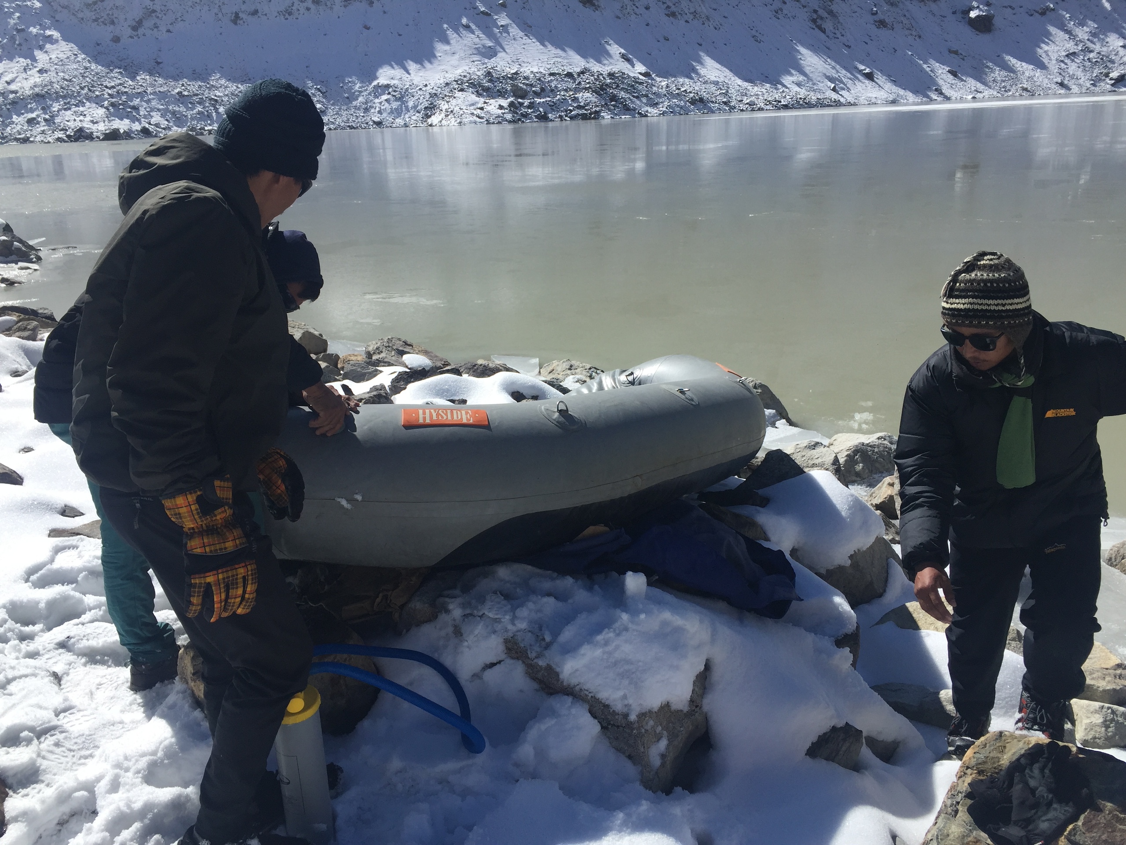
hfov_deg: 61.7
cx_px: 563
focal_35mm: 29
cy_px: 422
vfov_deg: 48.2
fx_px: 943
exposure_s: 1/2825
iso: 32
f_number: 2.2
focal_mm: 4.15
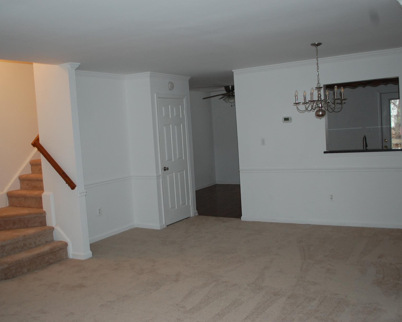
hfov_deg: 47.8
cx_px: 176
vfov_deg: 39.2
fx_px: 452
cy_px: 160
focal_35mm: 38
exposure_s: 1/60
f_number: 4
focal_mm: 22
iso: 400
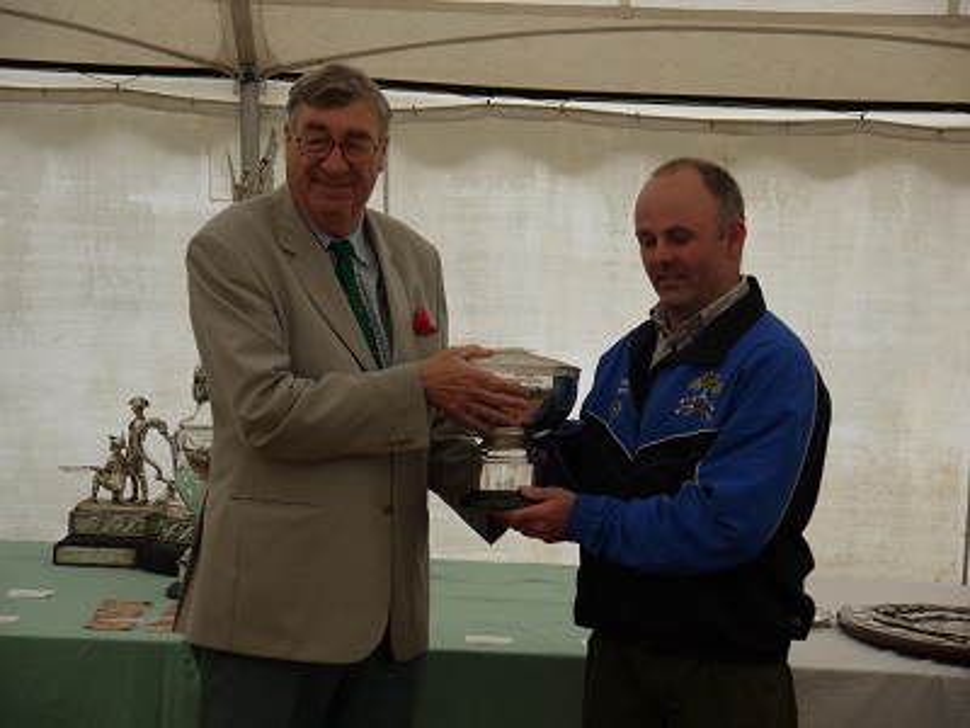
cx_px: 485
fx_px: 2354
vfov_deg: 17.6
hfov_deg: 23.3
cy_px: 364
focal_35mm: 84
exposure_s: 1/80
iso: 125
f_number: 5.6
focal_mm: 42
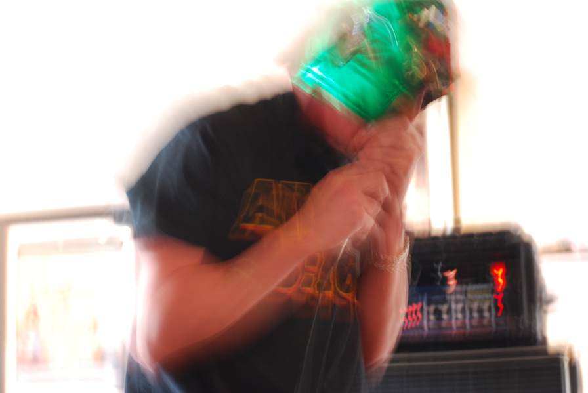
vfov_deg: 18.2
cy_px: 196
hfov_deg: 27.0
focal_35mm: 75
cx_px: 294
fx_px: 1226
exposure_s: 1/3
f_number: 5
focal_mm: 50
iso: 400
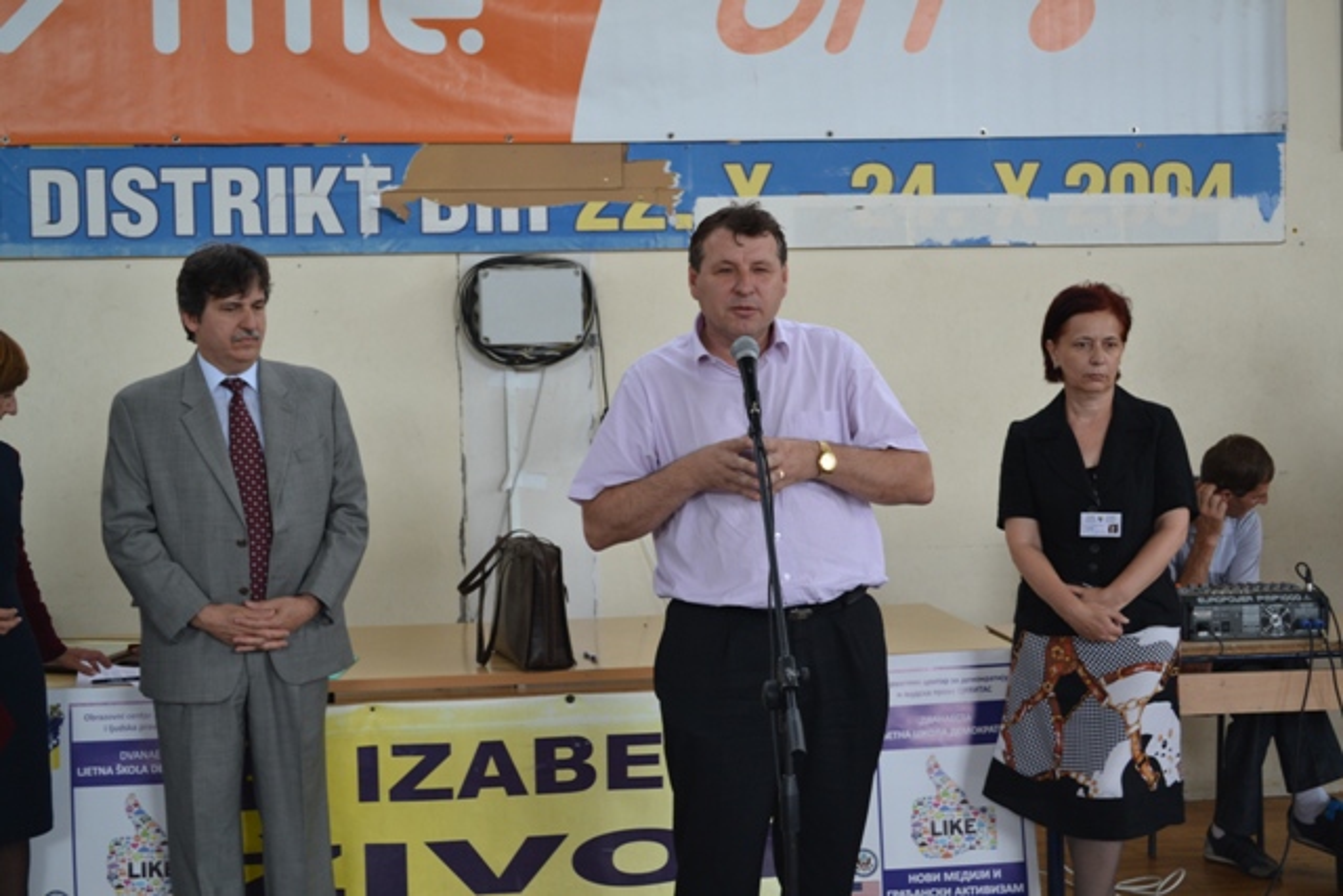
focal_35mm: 57
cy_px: 448
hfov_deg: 35.0
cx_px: 672
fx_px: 2127
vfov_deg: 23.8
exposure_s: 1/60
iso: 400
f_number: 5
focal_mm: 38
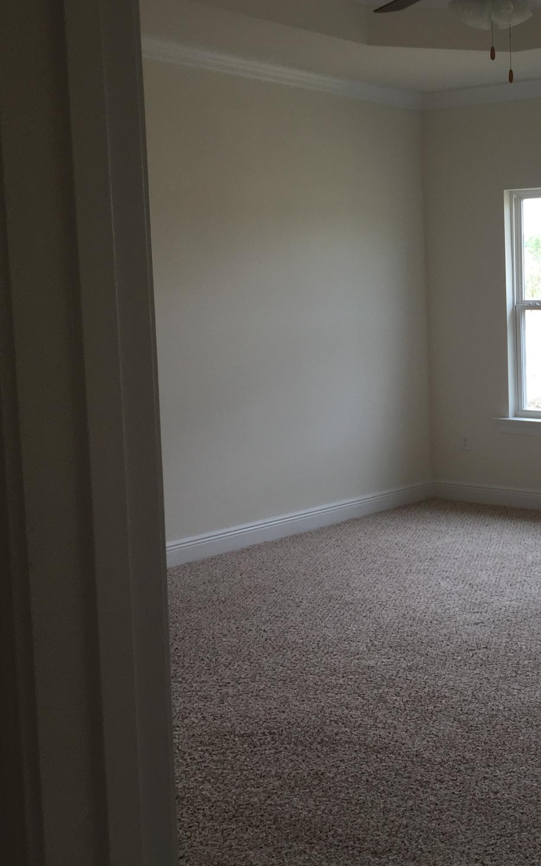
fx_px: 1085
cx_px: 579
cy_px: 386
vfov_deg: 43.4
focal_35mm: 46
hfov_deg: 26.1
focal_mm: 4.15
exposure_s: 1/60
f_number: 2.2
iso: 40
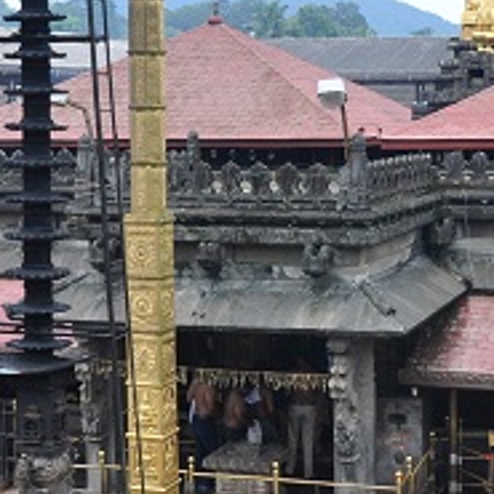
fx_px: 1292
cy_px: 144
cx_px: 371
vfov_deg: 21.5
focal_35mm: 80
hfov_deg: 21.5
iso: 250
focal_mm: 18
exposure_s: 1/160
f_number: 9
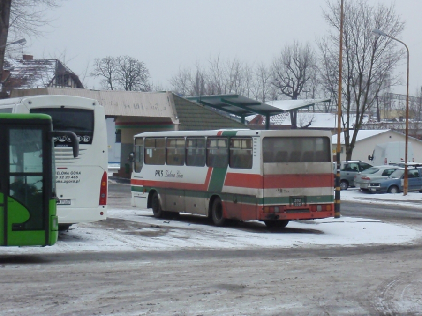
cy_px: 158
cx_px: 211
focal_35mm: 100
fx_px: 1219
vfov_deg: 14.8
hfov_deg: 19.6
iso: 640
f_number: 5.3
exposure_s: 1/800
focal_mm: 17.88
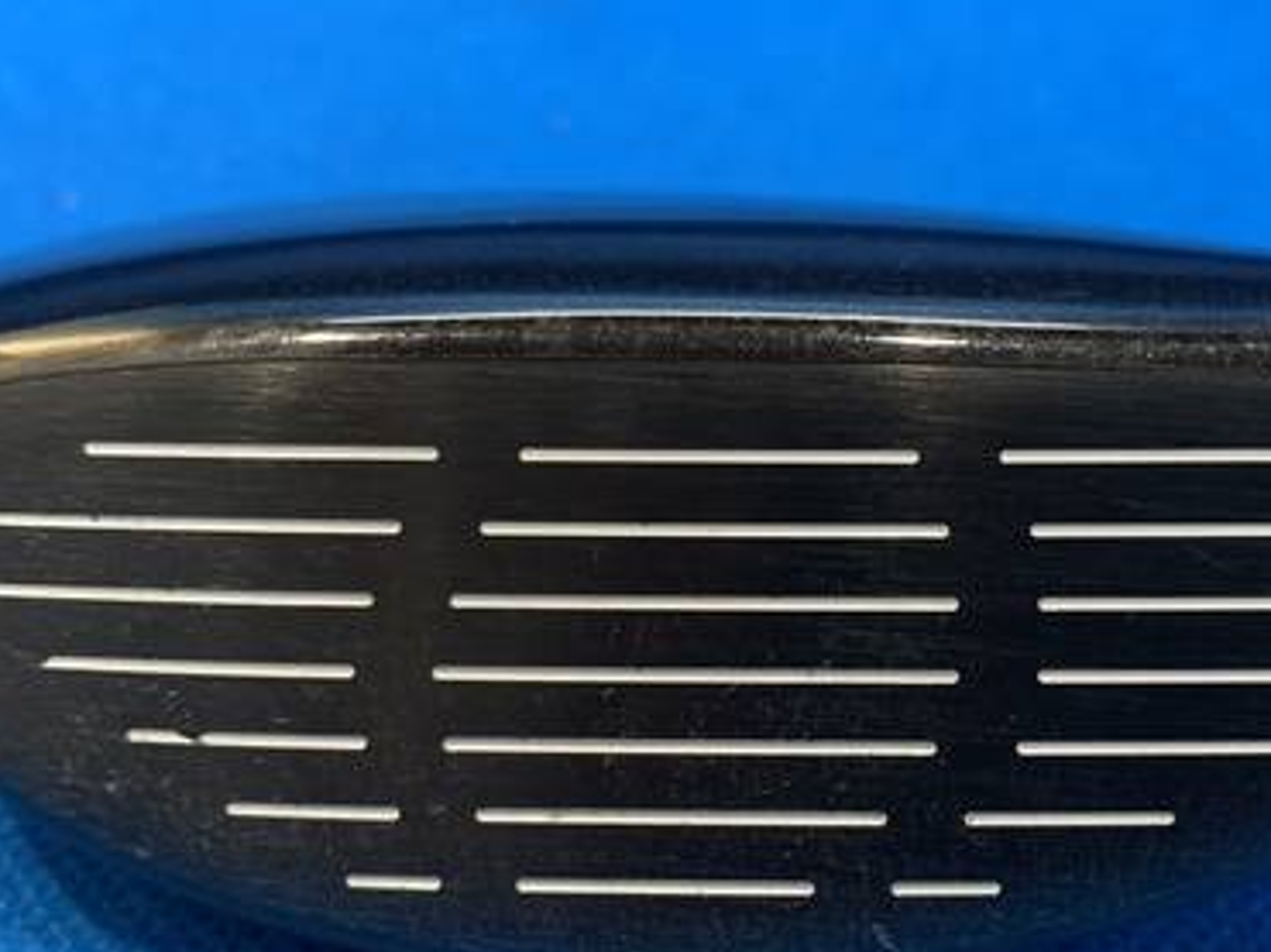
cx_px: 790
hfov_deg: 41.8
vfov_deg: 32.1
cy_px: 522
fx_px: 1651
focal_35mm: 45
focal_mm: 4.25
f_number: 1.8
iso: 160
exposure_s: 1/60
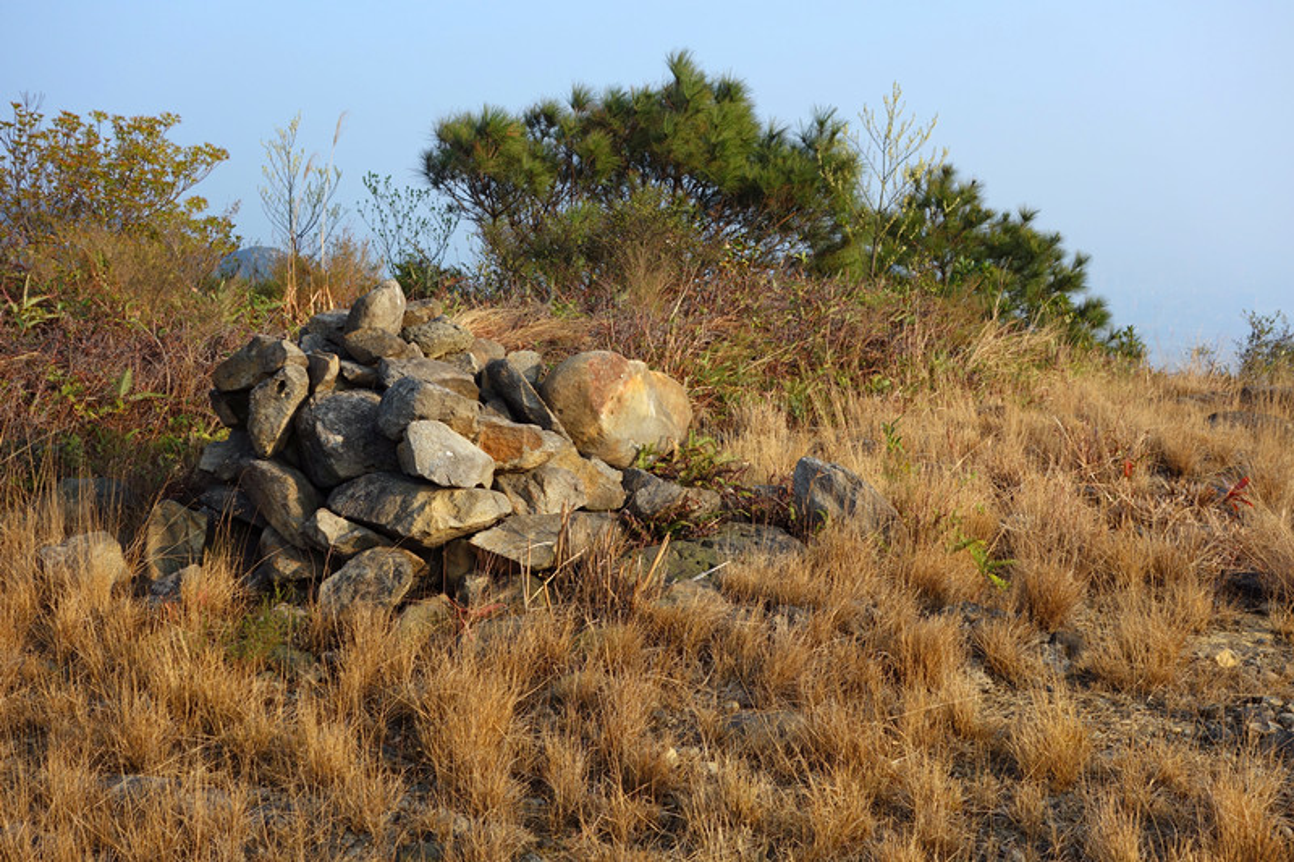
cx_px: 647
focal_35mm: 41
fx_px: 1473
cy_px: 431
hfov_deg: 47.4
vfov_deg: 32.6
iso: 125
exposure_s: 1/250
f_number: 5.6
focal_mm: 15.28
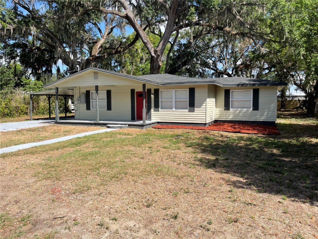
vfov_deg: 53.1
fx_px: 239
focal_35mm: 26
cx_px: 159
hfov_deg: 67.3
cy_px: 120
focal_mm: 4.2
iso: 32
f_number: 1.6
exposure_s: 1/2398
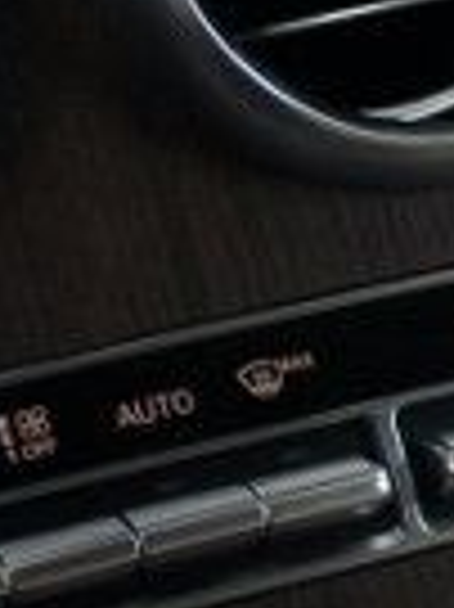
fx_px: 3450
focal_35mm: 197
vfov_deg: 10.0
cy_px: -11
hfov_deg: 7.0
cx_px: 1137
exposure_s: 1/30
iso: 500
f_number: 3.5
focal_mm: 18
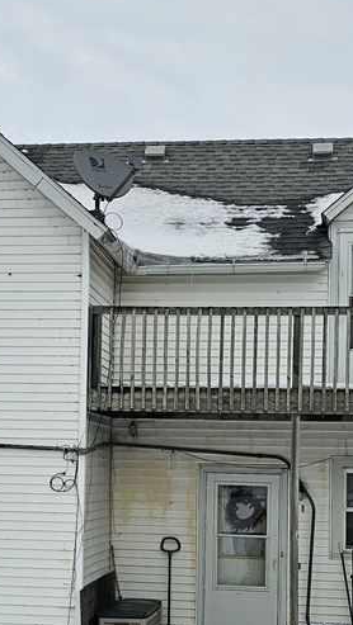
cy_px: 428
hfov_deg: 18.6
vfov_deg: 32.0
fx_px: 1080
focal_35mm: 65
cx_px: 145
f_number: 1.7
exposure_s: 1/1208
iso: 20
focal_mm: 6.3
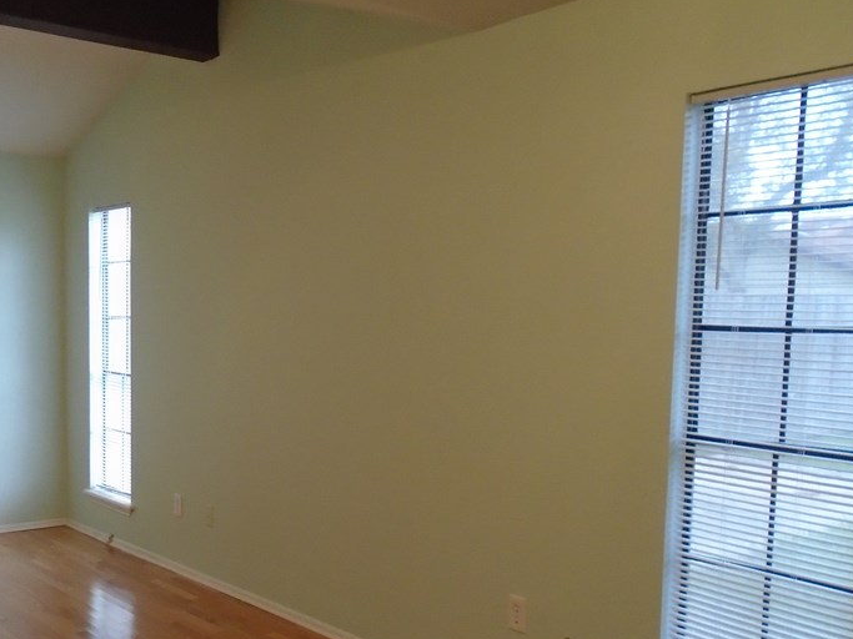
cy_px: 413
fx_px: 961
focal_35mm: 39
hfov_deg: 47.4
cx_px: 310
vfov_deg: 36.5
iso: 400
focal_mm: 4.6
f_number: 3.2
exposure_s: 1/40
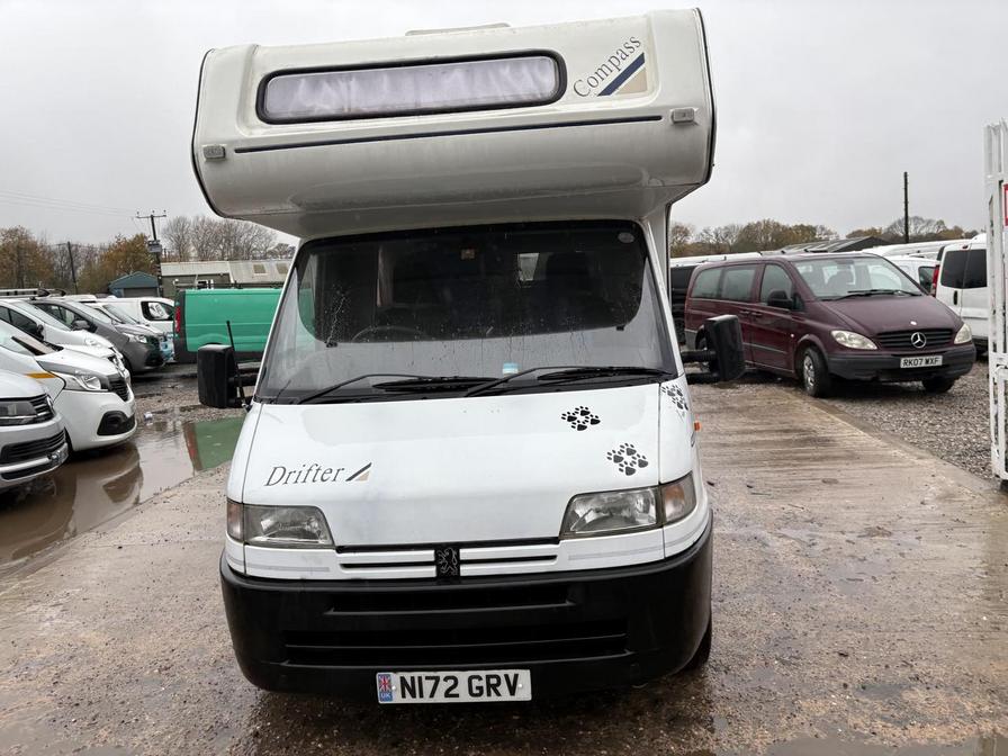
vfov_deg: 53.1
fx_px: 757
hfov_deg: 67.3
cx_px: 504
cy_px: 378
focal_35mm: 26
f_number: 1.6
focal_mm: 5.96
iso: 32
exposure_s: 1/122
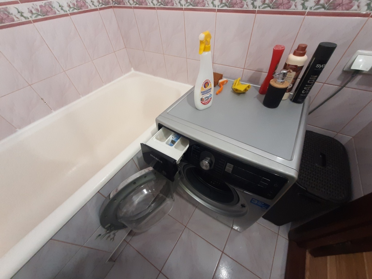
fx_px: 140
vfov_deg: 89.9
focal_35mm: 13
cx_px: 186
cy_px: 140
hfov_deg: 106.2
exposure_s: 1/33
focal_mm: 1.42
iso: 160
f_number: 2.2
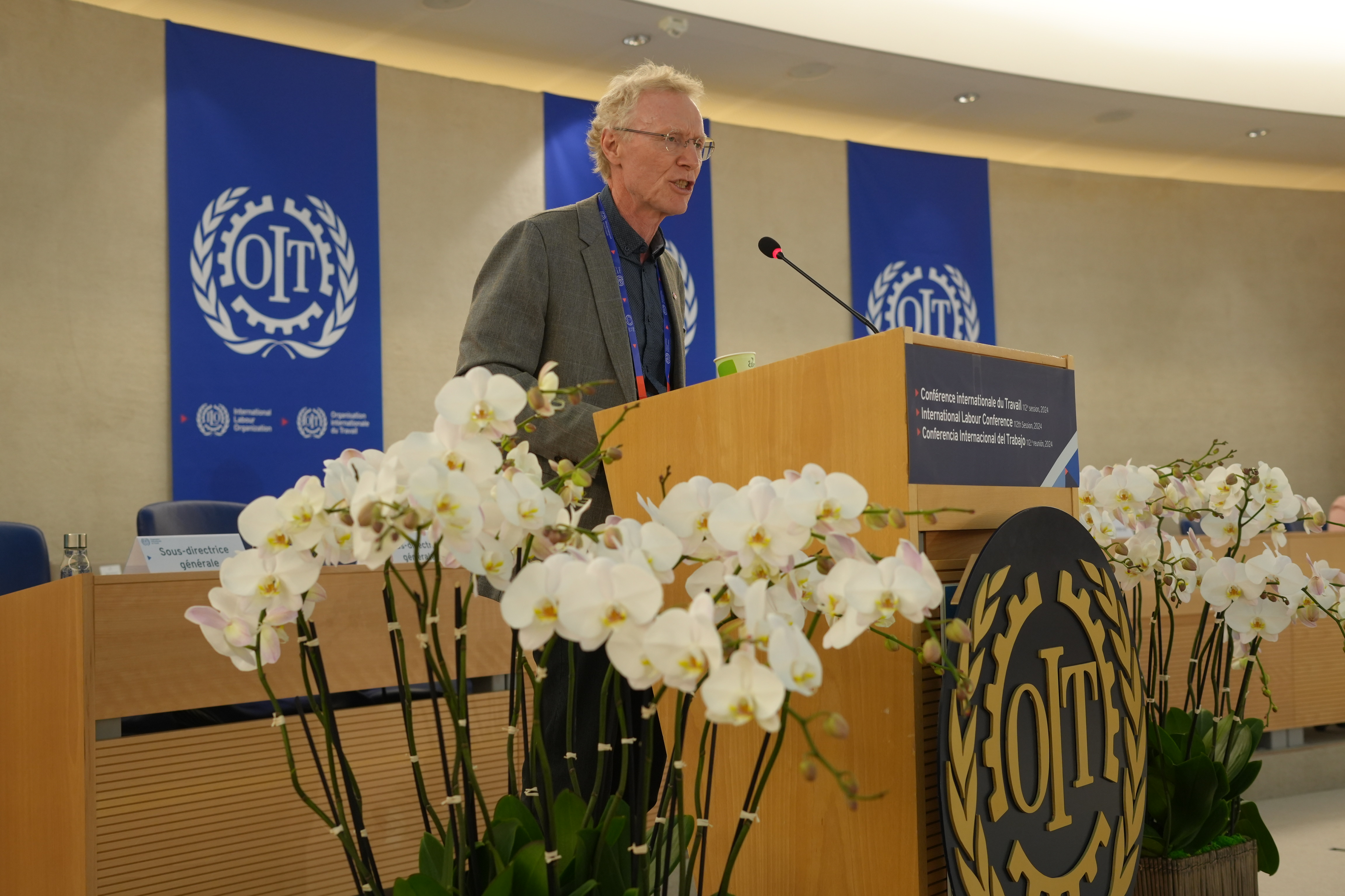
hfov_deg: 39.6
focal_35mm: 50
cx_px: 672
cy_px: 448
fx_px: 1868
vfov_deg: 27.0
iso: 1250
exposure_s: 1/160
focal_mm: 50
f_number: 4
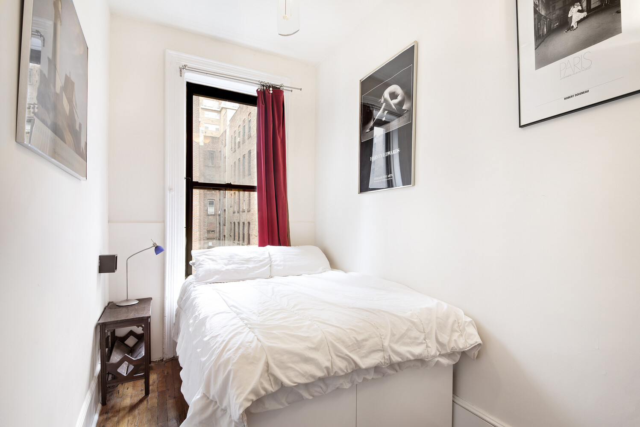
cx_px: 320
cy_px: 214
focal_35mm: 17
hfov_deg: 93.3
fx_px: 302
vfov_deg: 70.5
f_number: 13
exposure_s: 1
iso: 200
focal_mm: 17
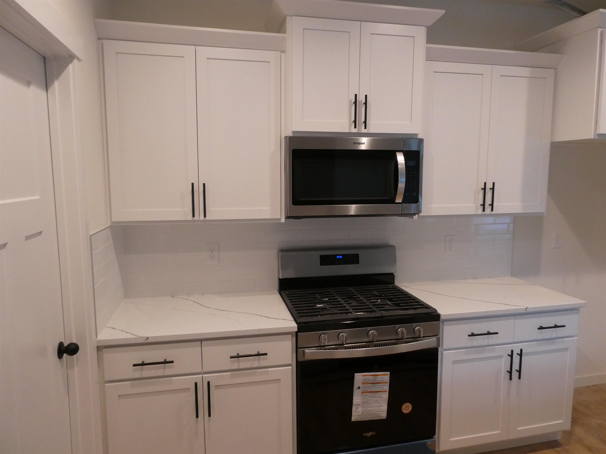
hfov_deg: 71.6
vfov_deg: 56.8
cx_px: 303
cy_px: 227
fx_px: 420
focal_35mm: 24
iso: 400
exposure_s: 1/60
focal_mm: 4.3
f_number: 3.3
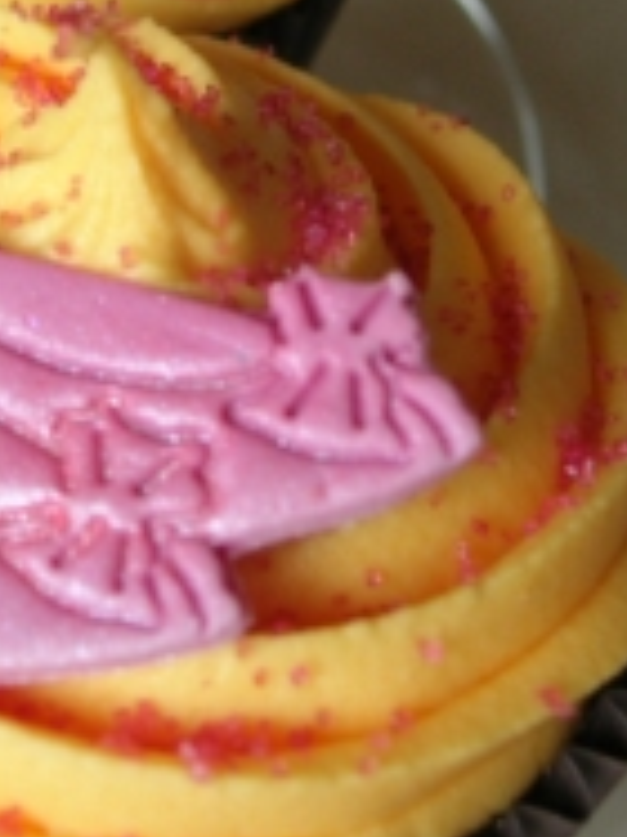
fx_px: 2200
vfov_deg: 21.3
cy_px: 166
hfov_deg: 16.1
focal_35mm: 91
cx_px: 139
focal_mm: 7.8
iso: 64
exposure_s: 1/50
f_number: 2.8
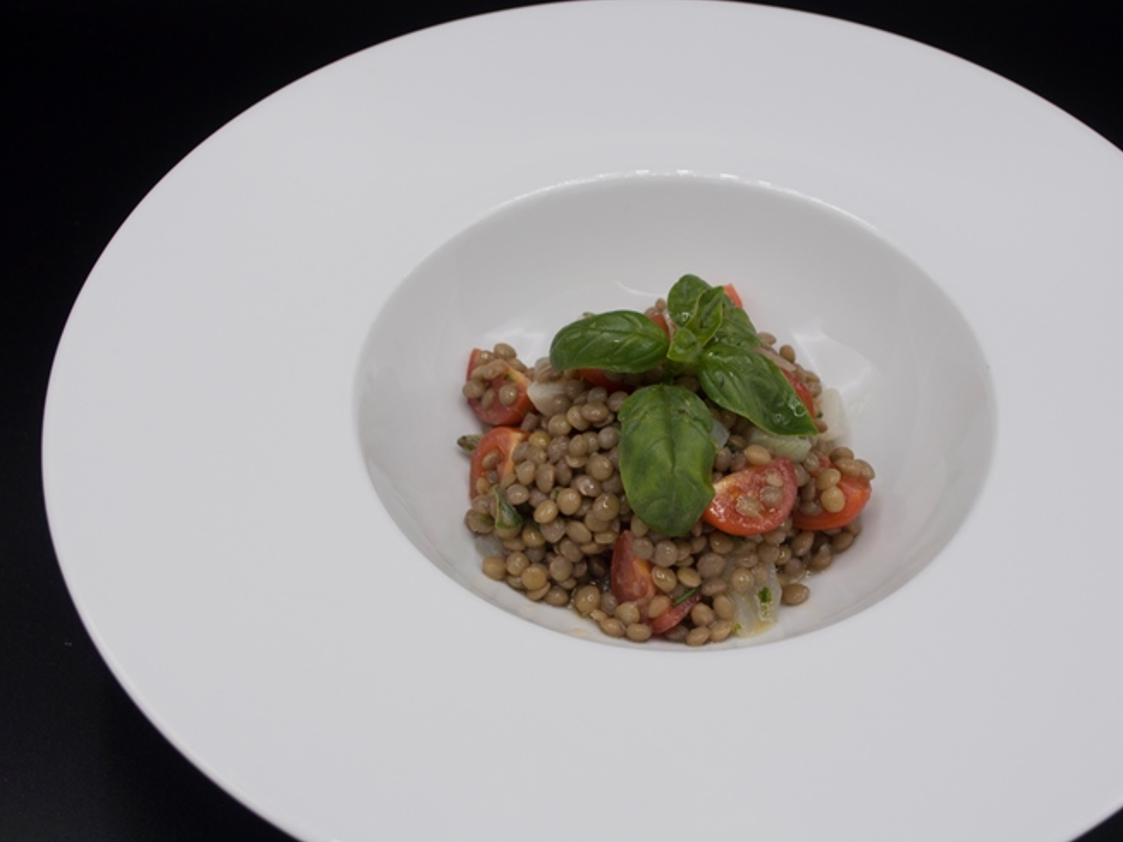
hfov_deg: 36.0
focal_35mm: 53
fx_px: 1720
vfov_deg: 27.5
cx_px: 674
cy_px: 455
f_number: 7.1
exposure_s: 1/200
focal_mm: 28
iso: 200
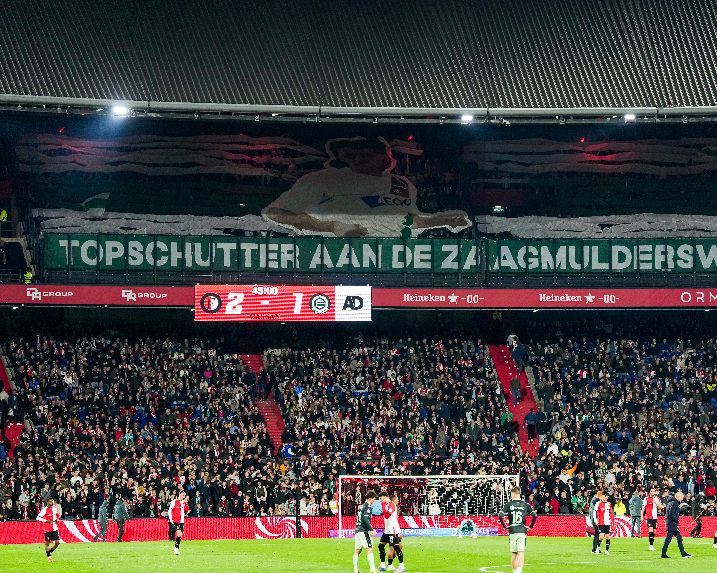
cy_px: 286
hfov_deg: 14.9
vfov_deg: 12.0
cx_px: 374
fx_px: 2737
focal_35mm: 129
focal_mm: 114
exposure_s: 1/1600
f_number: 2.8
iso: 2000
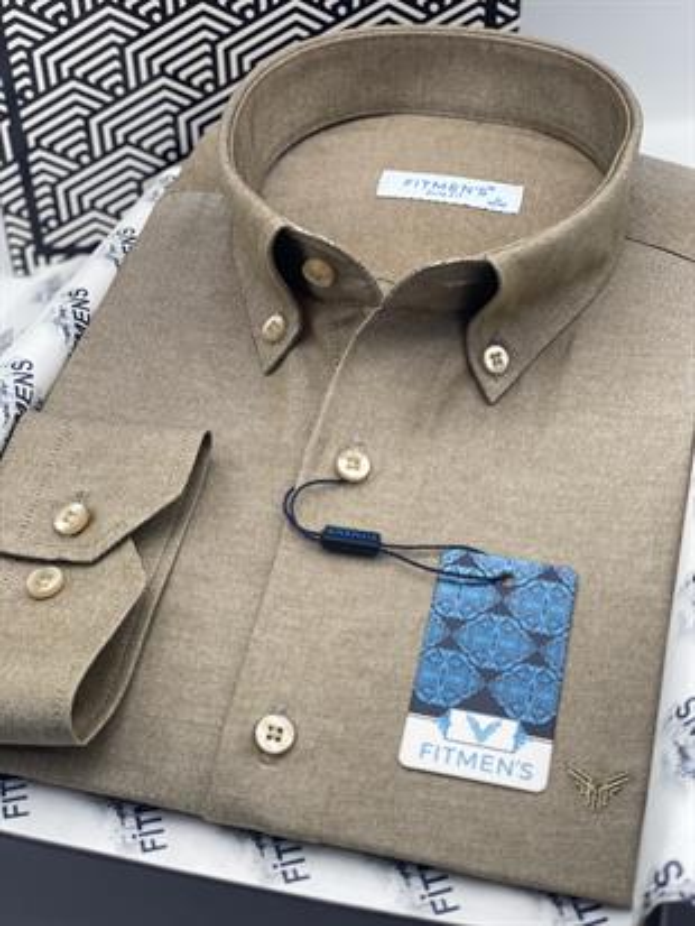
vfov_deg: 36.8
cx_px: 348
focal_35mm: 52
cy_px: 463
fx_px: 1391
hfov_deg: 28.0
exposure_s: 1/100
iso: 32
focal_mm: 6
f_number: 2
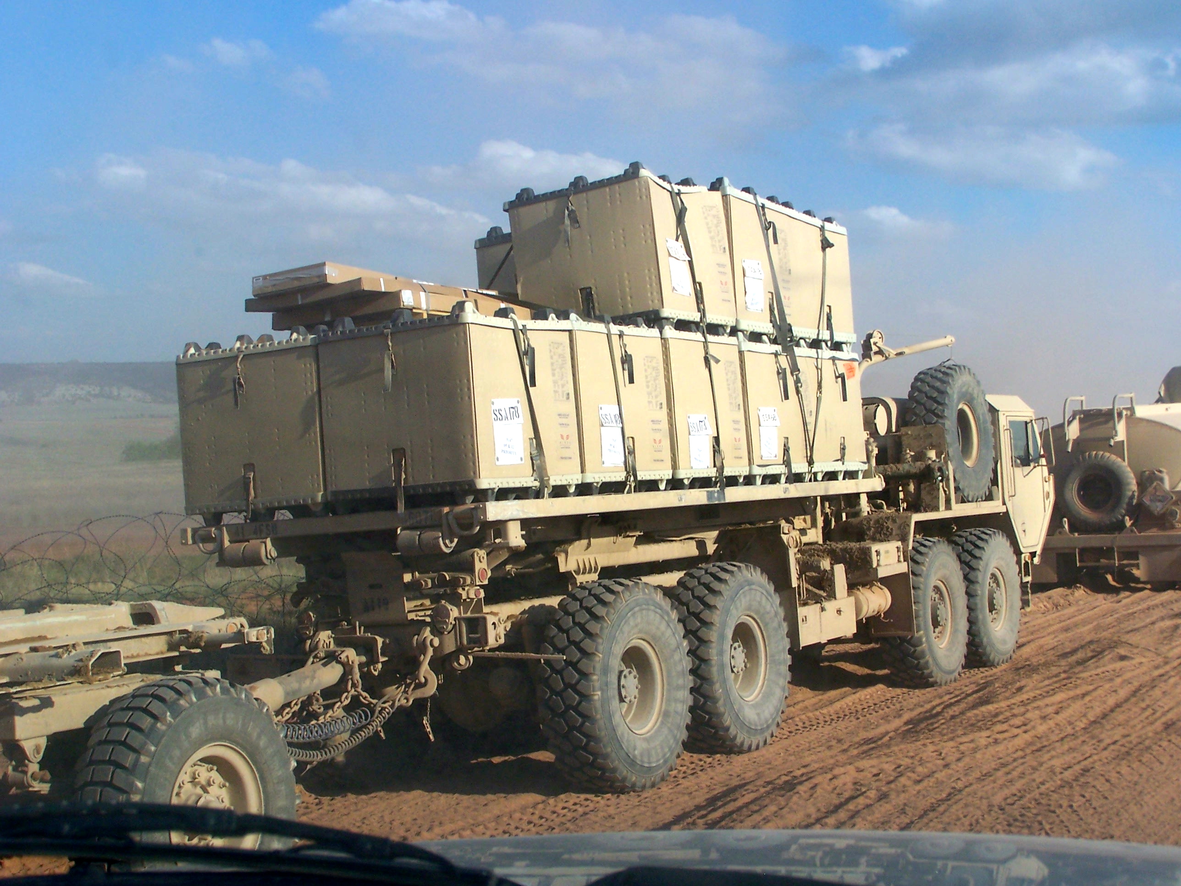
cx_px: 590
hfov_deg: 32.7
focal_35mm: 59
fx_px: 2013
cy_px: 443
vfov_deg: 24.8
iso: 80
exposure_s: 1/640
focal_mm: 9.8
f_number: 4.5
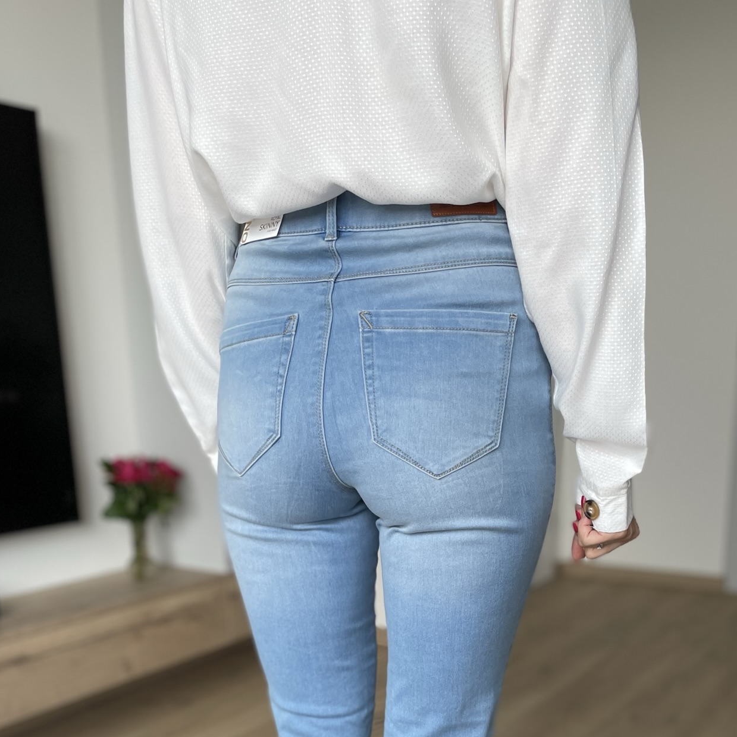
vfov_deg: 41.6
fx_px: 915
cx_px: 366
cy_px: 608
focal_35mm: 38
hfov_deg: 43.9
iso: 40
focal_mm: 4.2
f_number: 1.6
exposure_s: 1/121
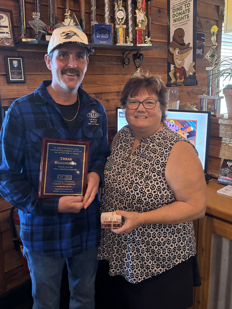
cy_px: 137
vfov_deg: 56.7
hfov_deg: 44.1
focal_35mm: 32
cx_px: 110
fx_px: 286
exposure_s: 1/30
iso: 640
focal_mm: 5.96
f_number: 1.6
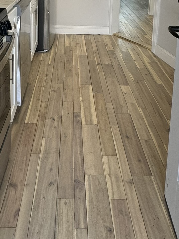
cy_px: -8
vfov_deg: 40.2
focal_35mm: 40
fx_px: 276
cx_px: 75
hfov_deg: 35.9
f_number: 2.2
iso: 100
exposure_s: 1/99
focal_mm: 2.22
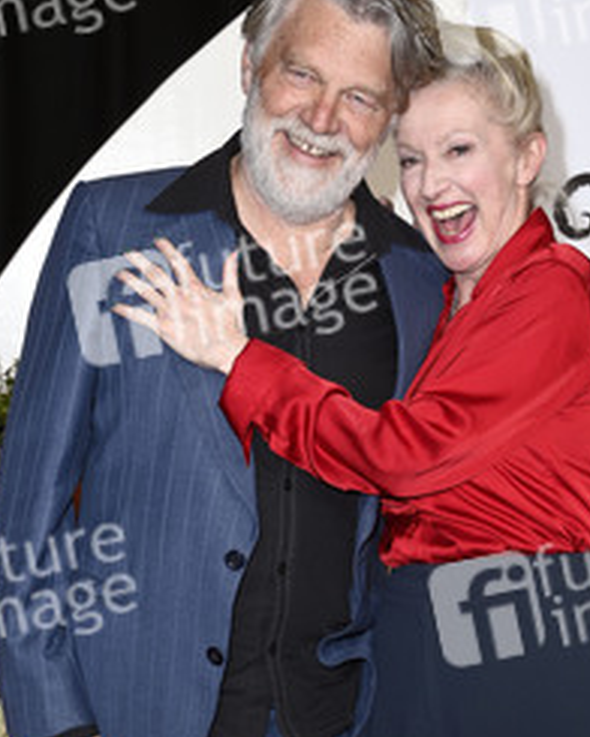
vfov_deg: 20.1
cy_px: 445
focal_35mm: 95
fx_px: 2074
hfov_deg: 16.2
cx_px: 310
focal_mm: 62
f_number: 5
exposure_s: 1/250
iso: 500
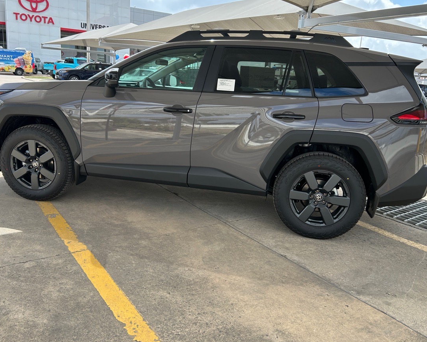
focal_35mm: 30
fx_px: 379
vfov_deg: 48.4
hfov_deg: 58.8
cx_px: 205
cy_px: 158
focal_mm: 5.7
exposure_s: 1/1147
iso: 50
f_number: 1.5
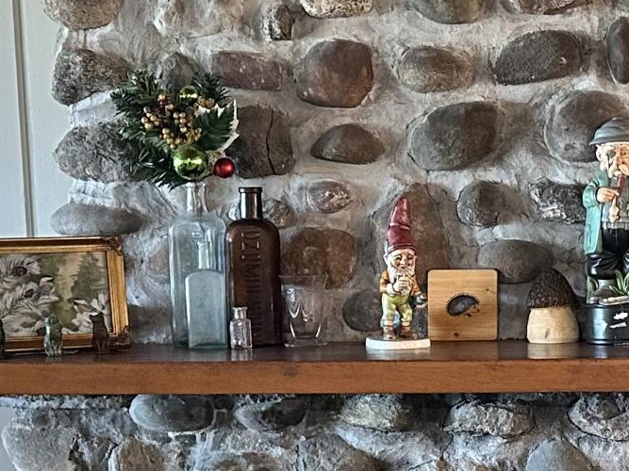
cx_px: 588
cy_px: 316
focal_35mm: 108
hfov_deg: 17.9
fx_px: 1962
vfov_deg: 13.7
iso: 250
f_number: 1.78
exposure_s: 1/60
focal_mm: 6.86
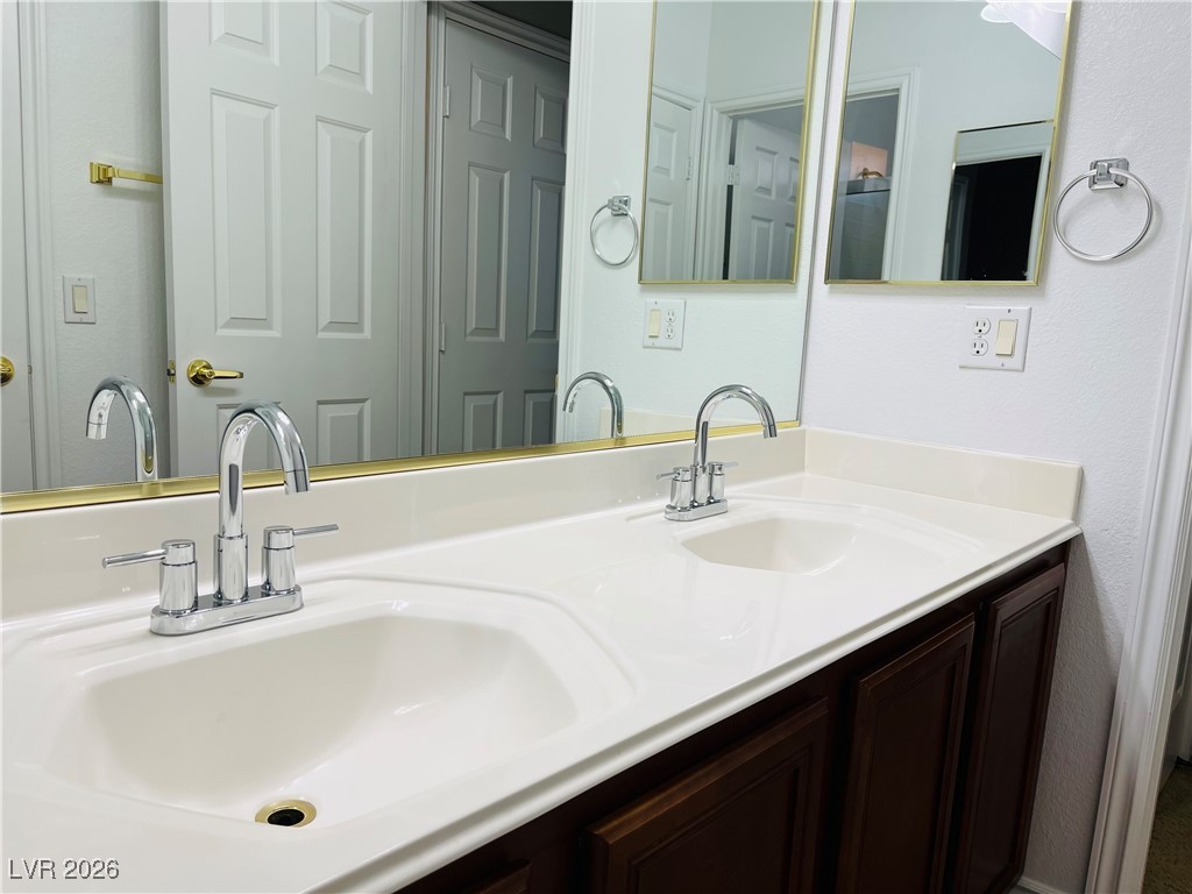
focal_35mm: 26
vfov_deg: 53.1
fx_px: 895
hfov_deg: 67.3
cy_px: 447
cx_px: 596
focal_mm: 5.1
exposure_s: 1/120
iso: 32
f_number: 1.6
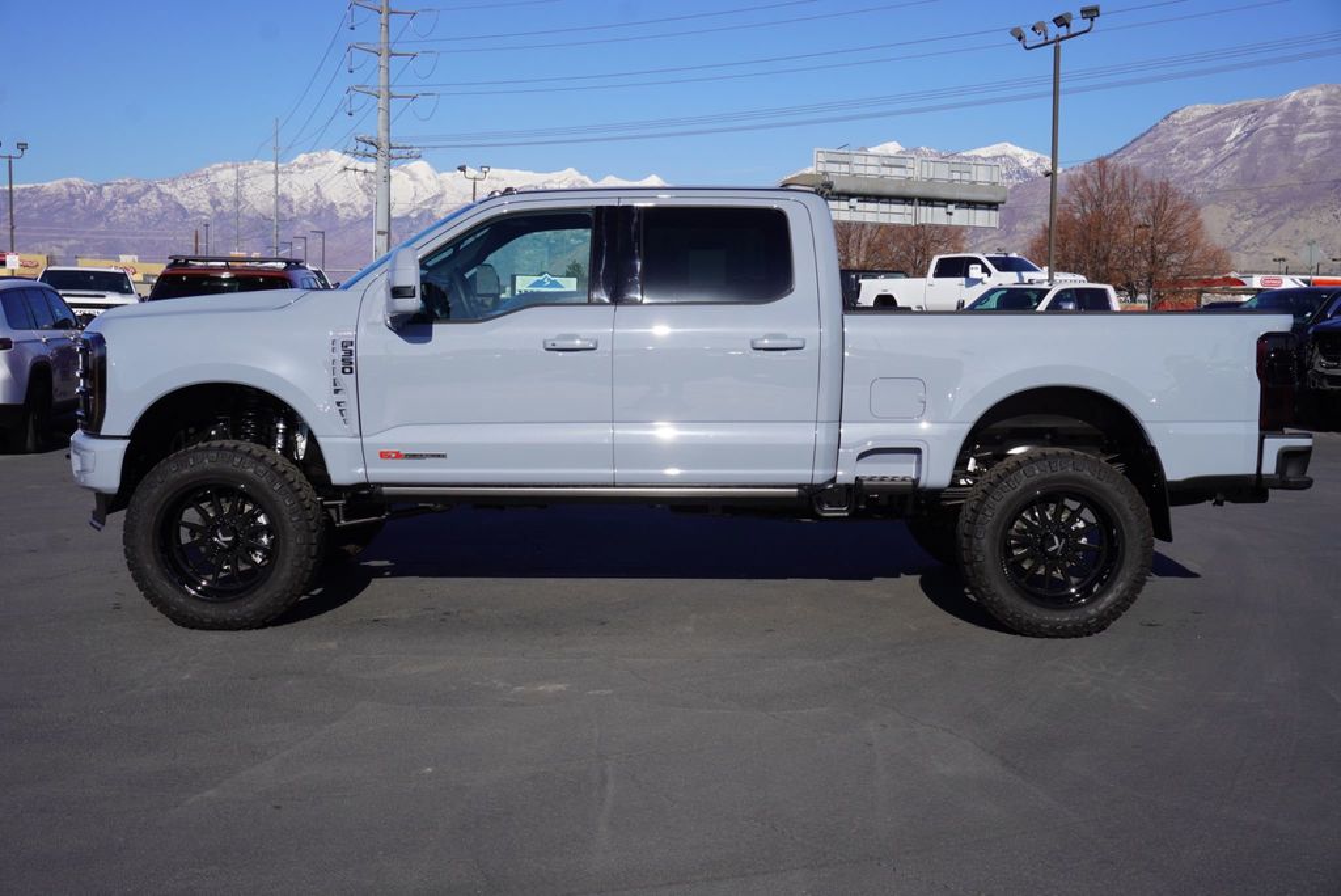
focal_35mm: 42
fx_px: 1565
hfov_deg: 46.4
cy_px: 448
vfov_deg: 31.9
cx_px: 670
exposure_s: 1/250
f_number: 11
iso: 100
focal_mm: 28
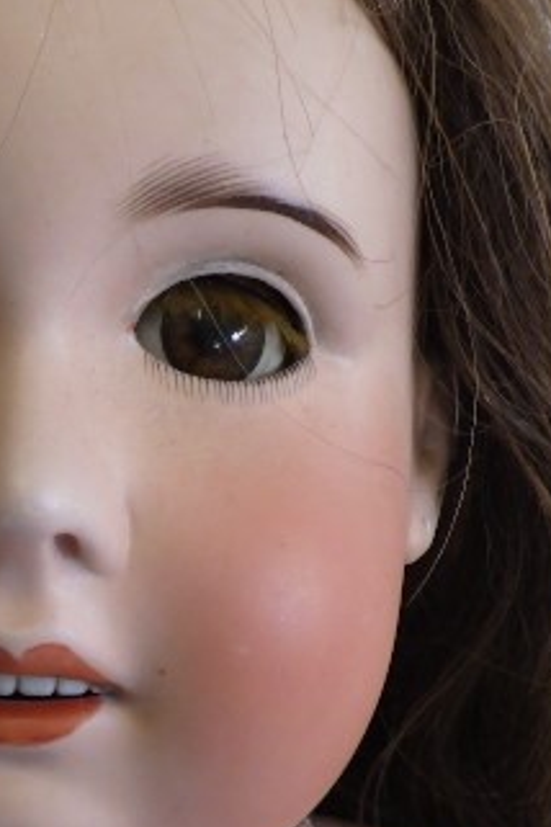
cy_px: 404
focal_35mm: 58
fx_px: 1331
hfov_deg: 23.0
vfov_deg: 34.5
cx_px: 95
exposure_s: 1/45
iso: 400
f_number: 3.5
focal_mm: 5
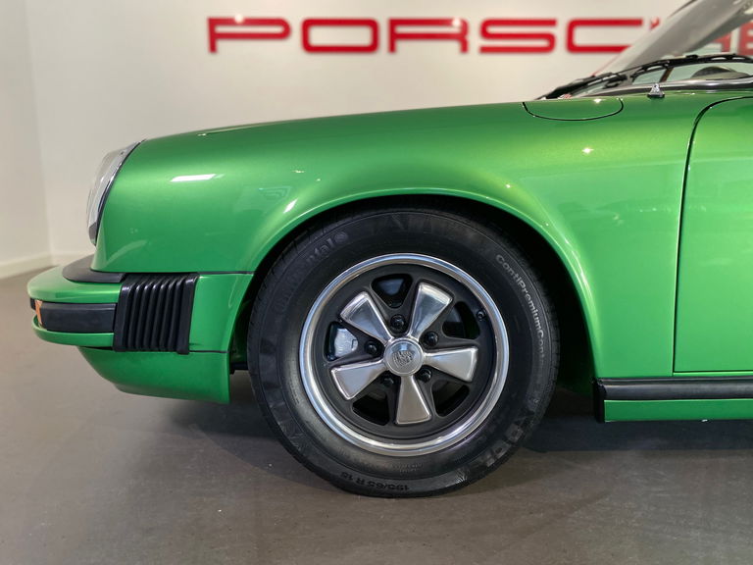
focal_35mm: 26
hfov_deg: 67.3
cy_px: 282
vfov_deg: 53.1
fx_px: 566
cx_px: 376
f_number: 1.8
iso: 250
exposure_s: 1/60
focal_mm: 4.25
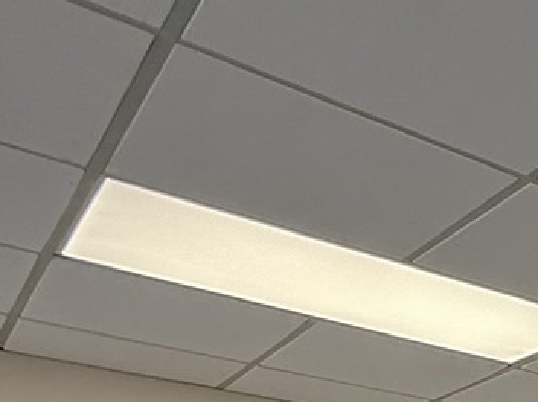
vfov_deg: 16.1
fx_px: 947
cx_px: 837
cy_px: 882
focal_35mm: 61
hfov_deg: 24.0
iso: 80
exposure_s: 1/120
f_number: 2.2
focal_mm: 2.22
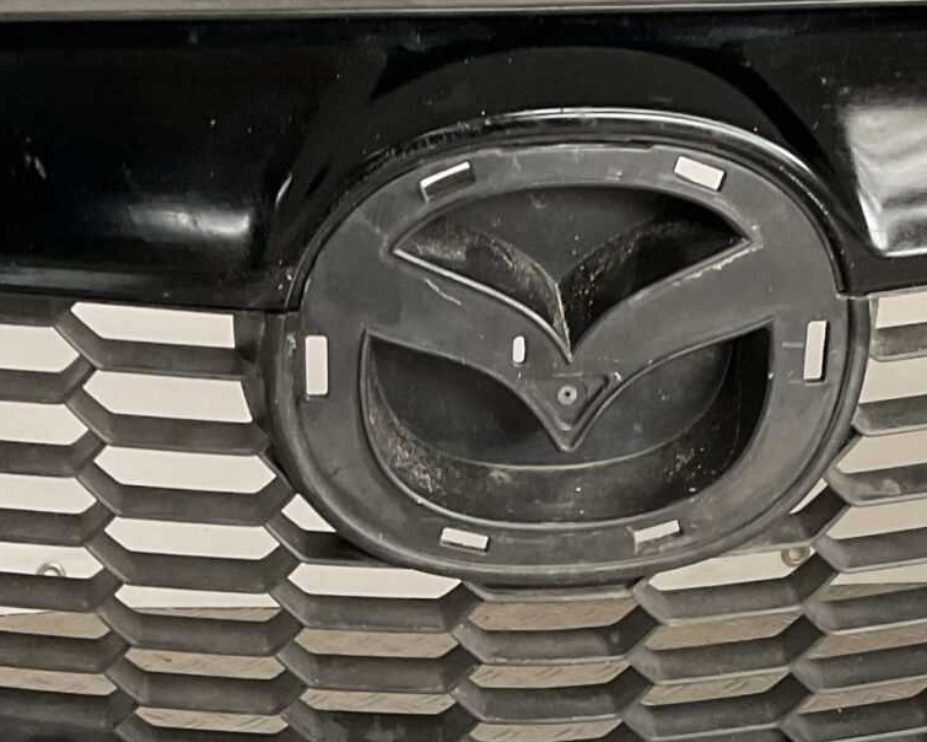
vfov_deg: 15.5
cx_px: 427
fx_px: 2634
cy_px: 851
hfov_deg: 20.0
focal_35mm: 96
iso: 80
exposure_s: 1/50
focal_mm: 3
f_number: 1.8
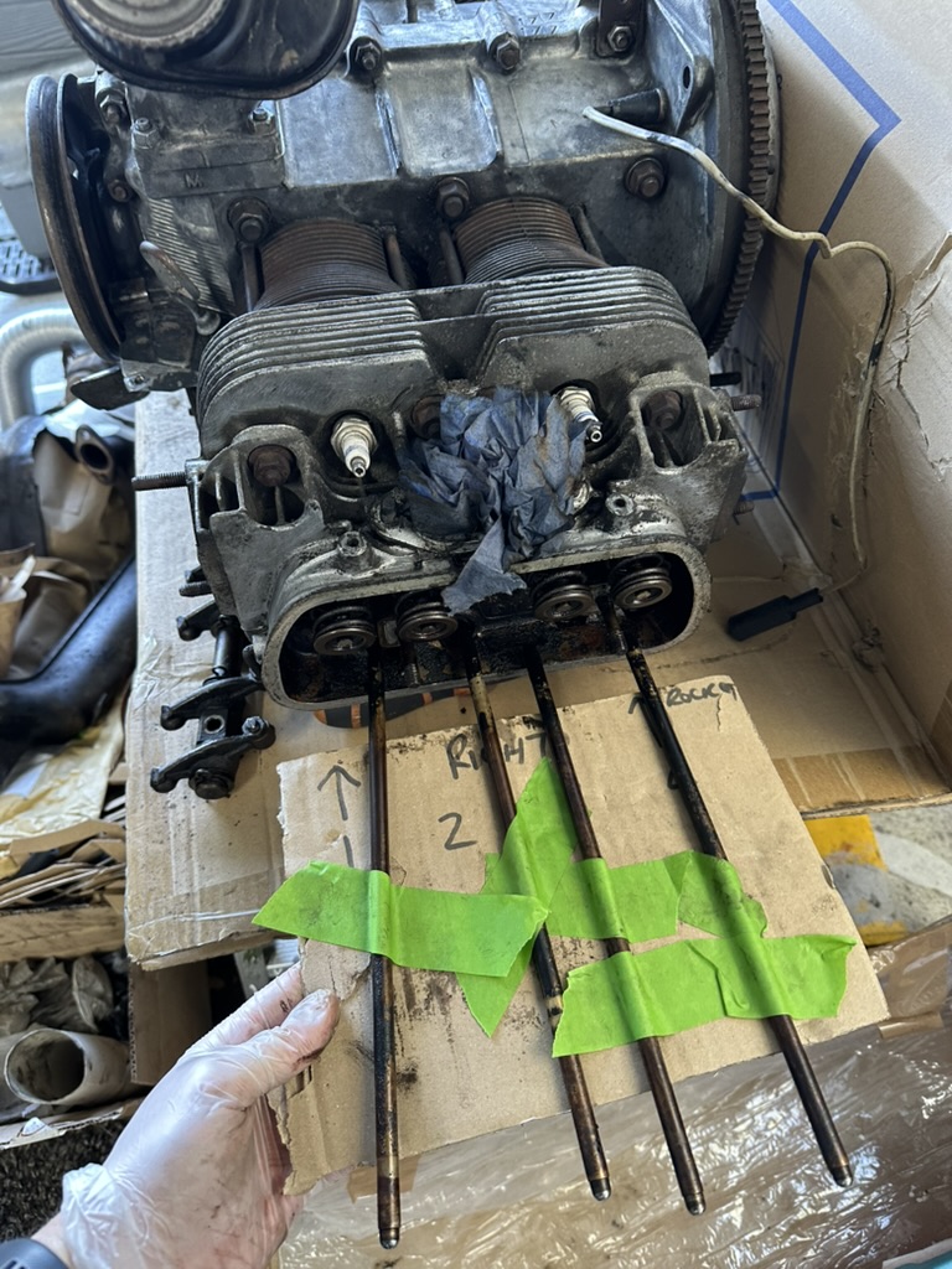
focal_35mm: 24
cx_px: 476
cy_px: 634
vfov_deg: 71.6
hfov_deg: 56.8
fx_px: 880
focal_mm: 6.86
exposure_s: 1/50
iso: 200
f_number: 1.78
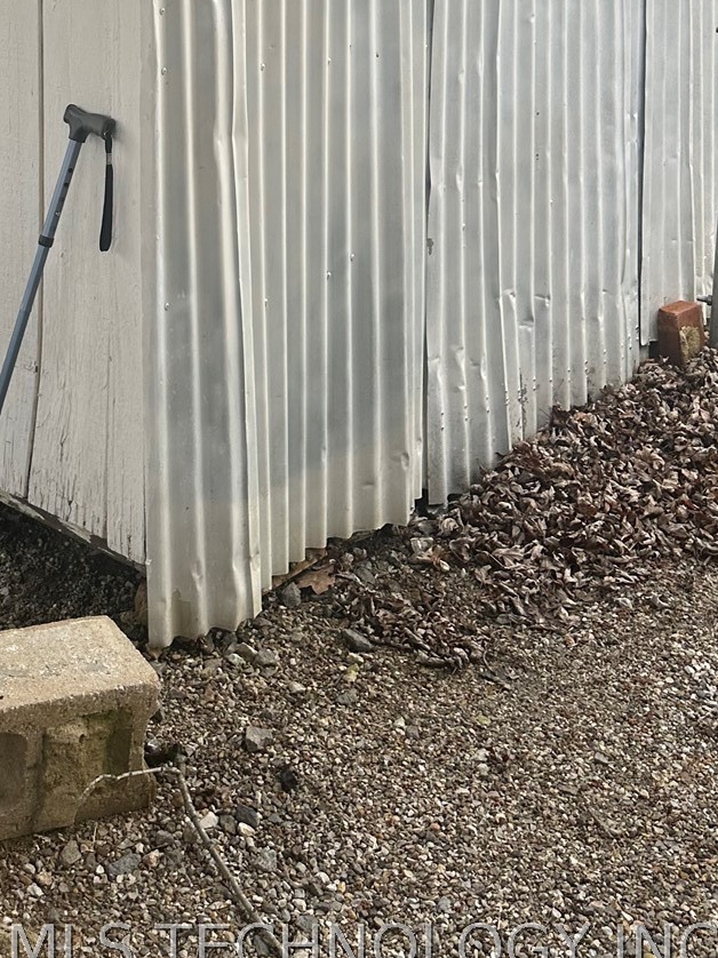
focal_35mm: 55
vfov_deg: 31.1
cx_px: 91
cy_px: -99
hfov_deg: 25.8
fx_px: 1522
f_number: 1.78
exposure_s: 1/156
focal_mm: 6.86
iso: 64
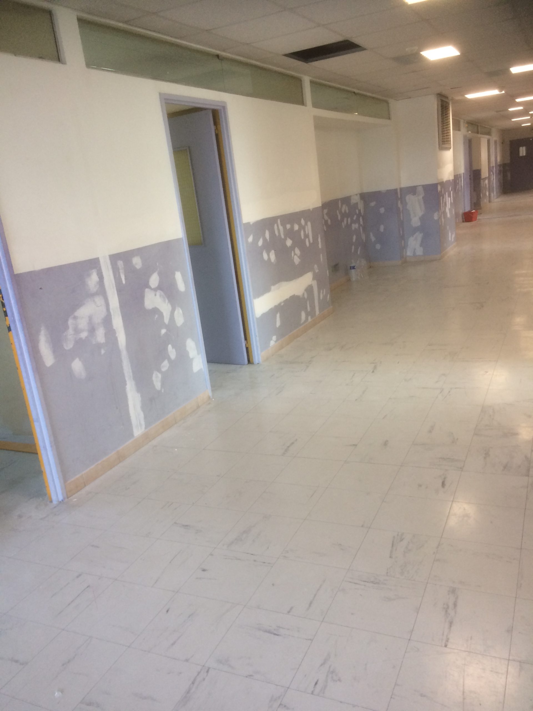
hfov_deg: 48.2
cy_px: 356
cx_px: 266
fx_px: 595
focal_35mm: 29
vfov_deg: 61.7
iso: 64
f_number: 2.2
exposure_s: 1/33
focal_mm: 4.15
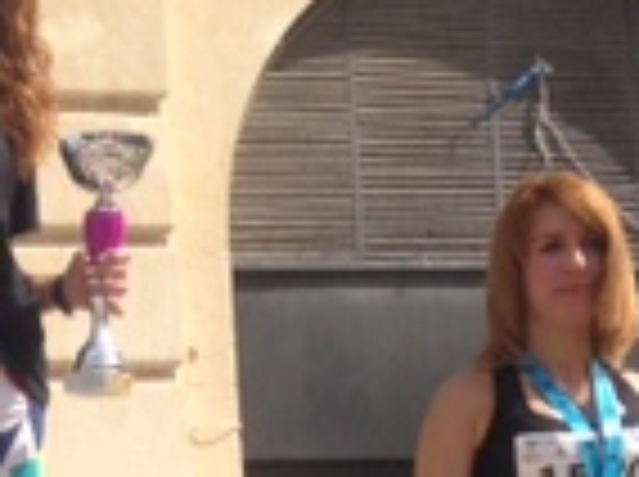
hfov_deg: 12.5
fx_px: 2746
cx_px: -382
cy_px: 630
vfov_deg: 9.7
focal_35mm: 149
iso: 50
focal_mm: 4.12
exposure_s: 1/1205
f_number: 2.4
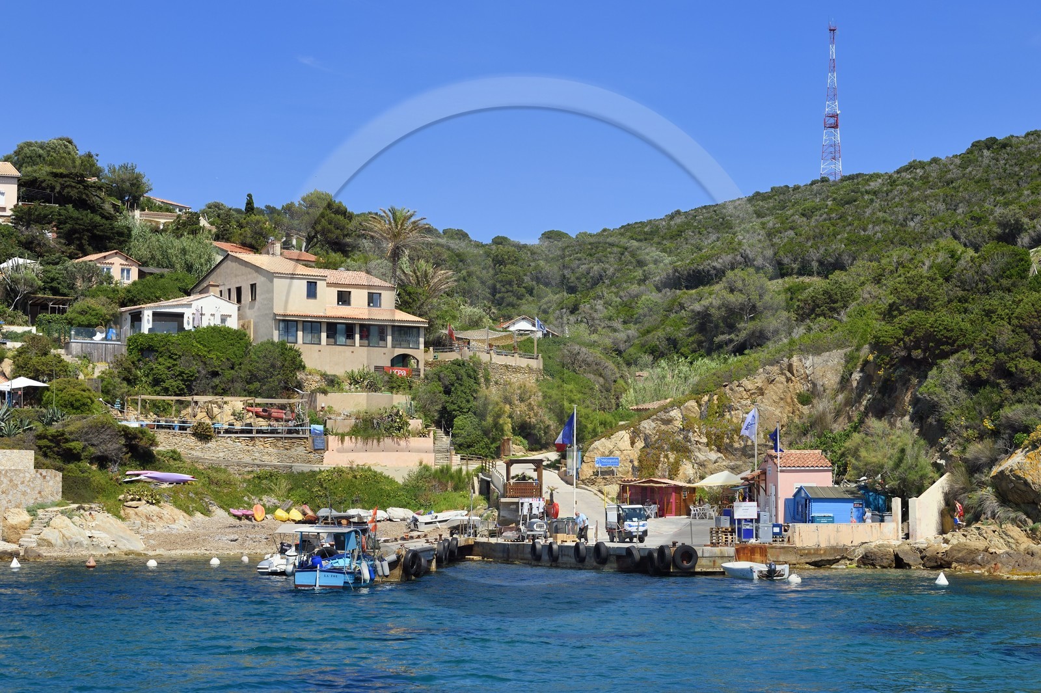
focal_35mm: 70
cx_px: 520
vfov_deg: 19.4
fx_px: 2023
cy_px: 346
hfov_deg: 28.9
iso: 200
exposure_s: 1/500
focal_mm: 70
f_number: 10
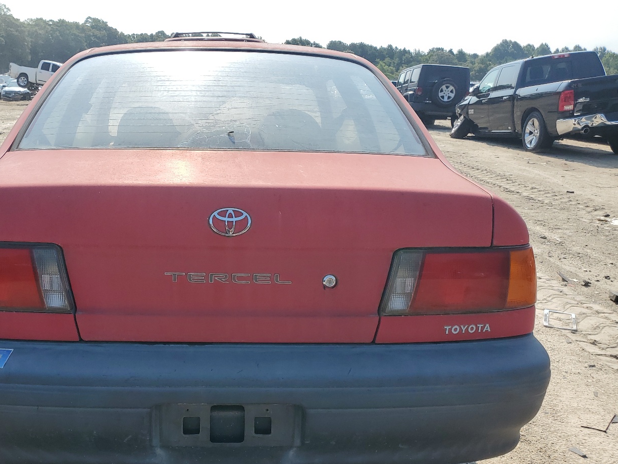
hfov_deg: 53.2
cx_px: 224
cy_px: 292
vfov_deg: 41.5
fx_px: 607
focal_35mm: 34
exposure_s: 1/2500
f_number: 1.5
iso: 50
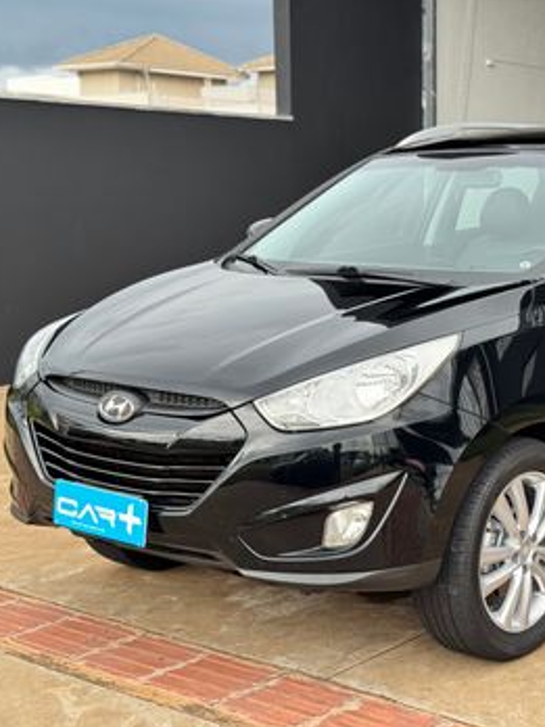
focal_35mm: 65
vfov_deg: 29.8
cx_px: 476
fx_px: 1364
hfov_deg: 22.1
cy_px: 366
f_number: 1.78
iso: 64
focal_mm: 6.76
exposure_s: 1/269
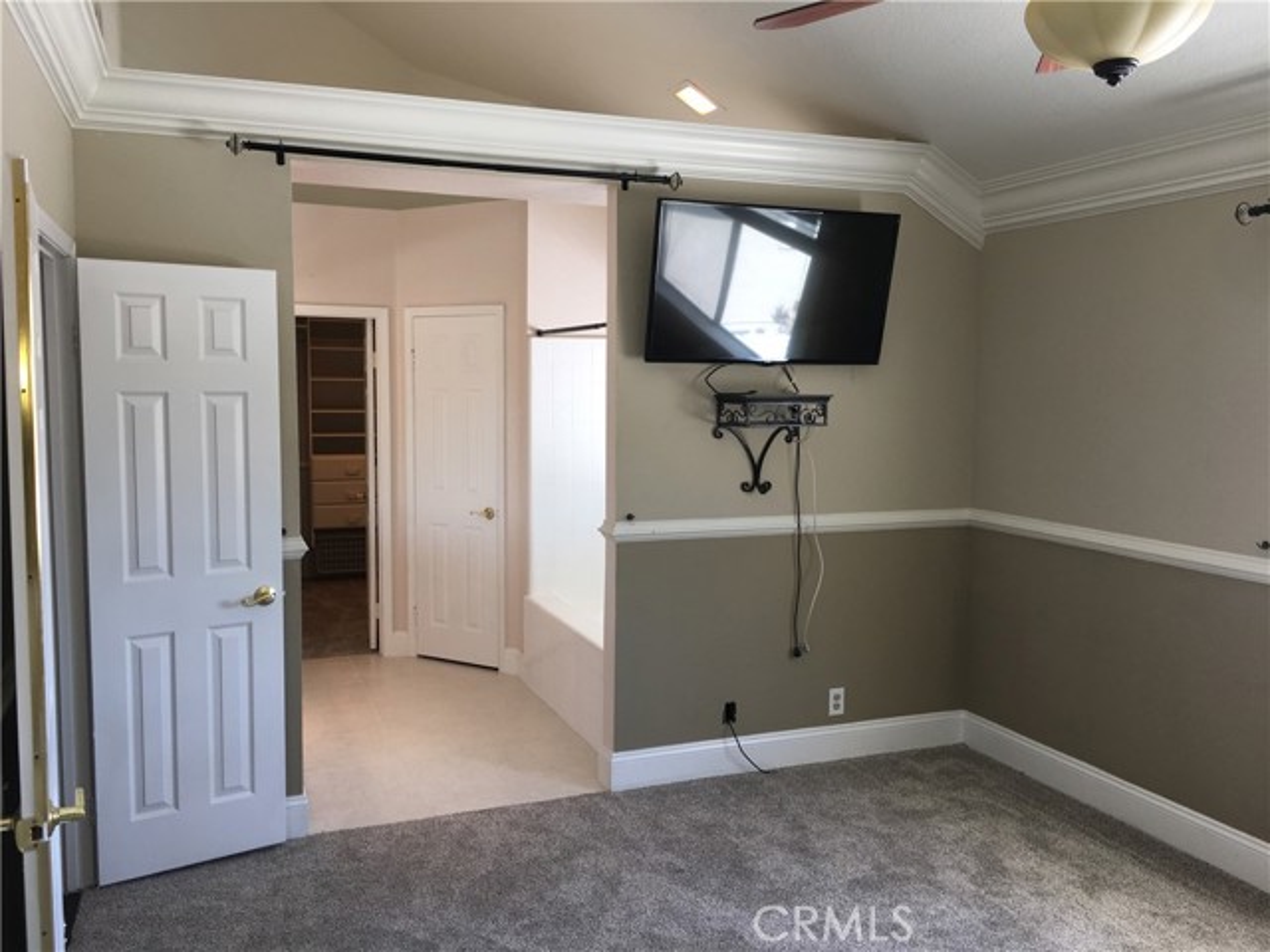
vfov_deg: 48.2
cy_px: 476
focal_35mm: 29
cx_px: 635
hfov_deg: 61.7
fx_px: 1064
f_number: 2.2
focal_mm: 4.15
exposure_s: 1/60
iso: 32
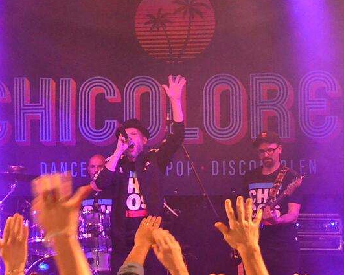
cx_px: 93
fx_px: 1222
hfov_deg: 16.0
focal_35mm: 120
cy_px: 130
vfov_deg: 12.9
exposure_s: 1/100
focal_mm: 42
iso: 3200
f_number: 5.6
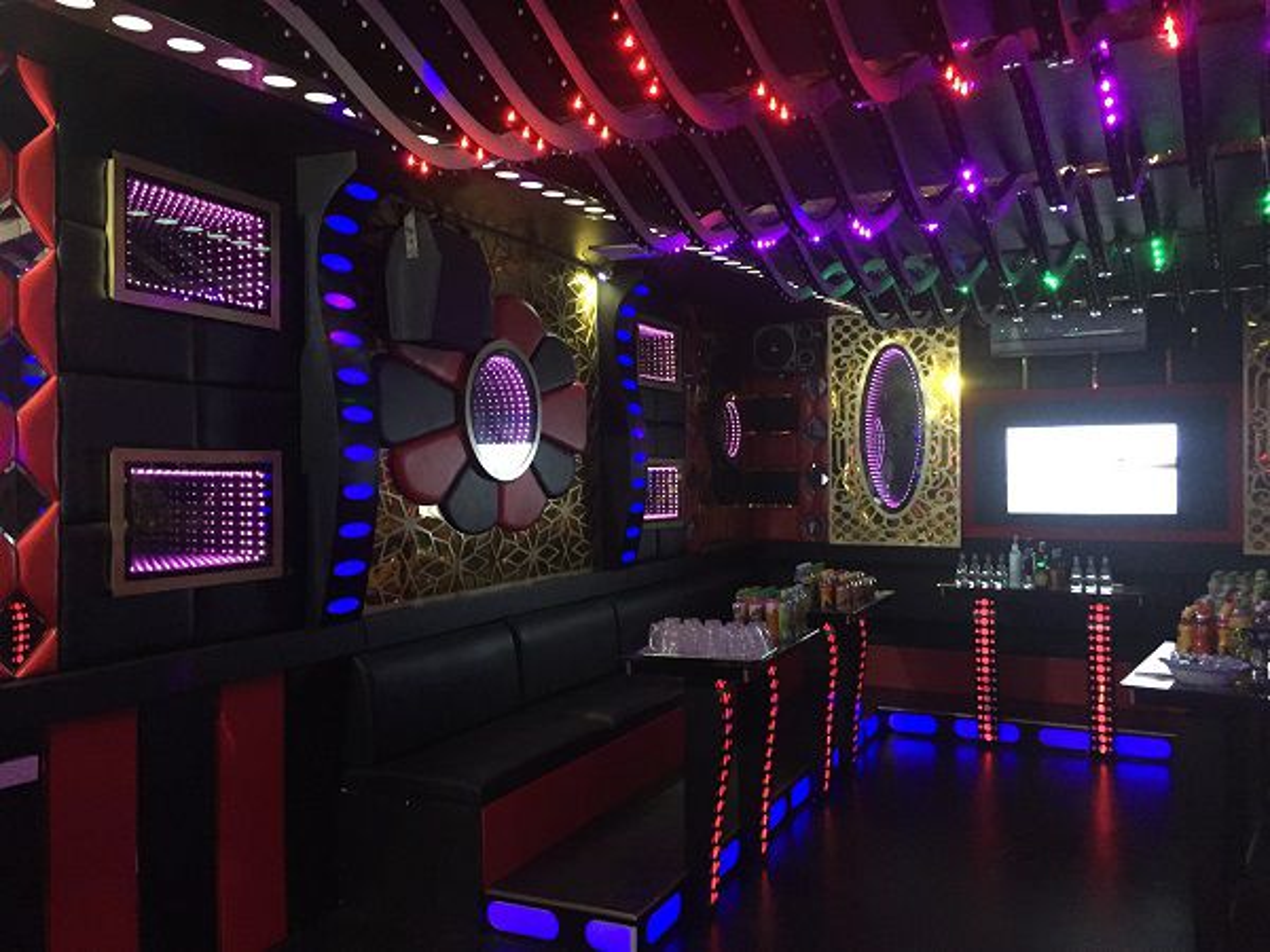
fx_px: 1064
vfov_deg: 48.2
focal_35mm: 29
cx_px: 635
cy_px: 476
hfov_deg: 61.7
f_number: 2.2
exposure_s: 1/15
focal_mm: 4.15
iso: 320
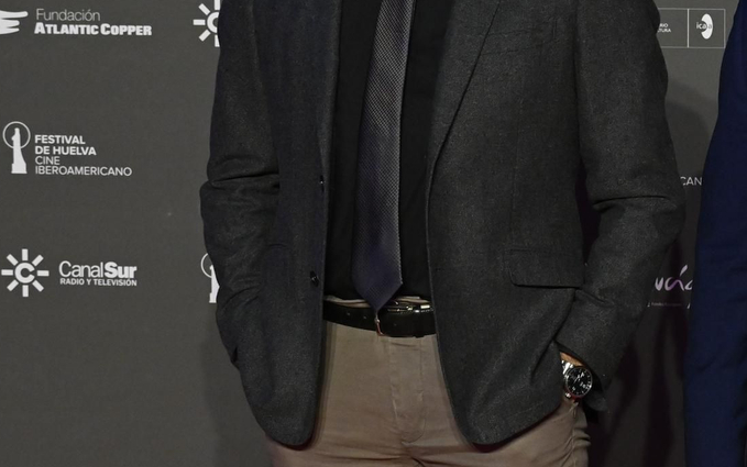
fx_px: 3666
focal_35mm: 180
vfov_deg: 7.3
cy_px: 170
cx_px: 664
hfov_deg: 11.6
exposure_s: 1/250
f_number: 6.3
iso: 2500
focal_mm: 50
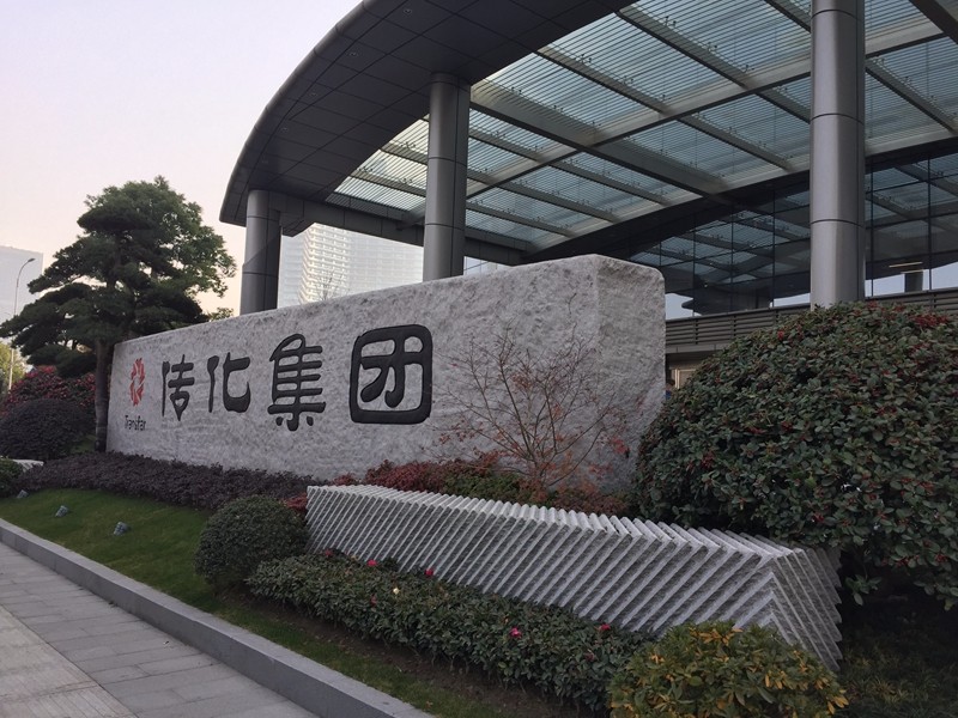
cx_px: 479
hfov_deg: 61.7
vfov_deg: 48.2
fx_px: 803
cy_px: 359
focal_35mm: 29
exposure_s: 1/488
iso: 32
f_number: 2.2
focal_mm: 4.15
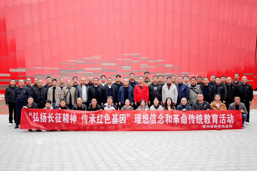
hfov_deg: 51.9
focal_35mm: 37
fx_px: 264
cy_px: 86
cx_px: 128
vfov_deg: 35.9
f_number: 2.8
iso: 320
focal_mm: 37
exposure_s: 1/1000
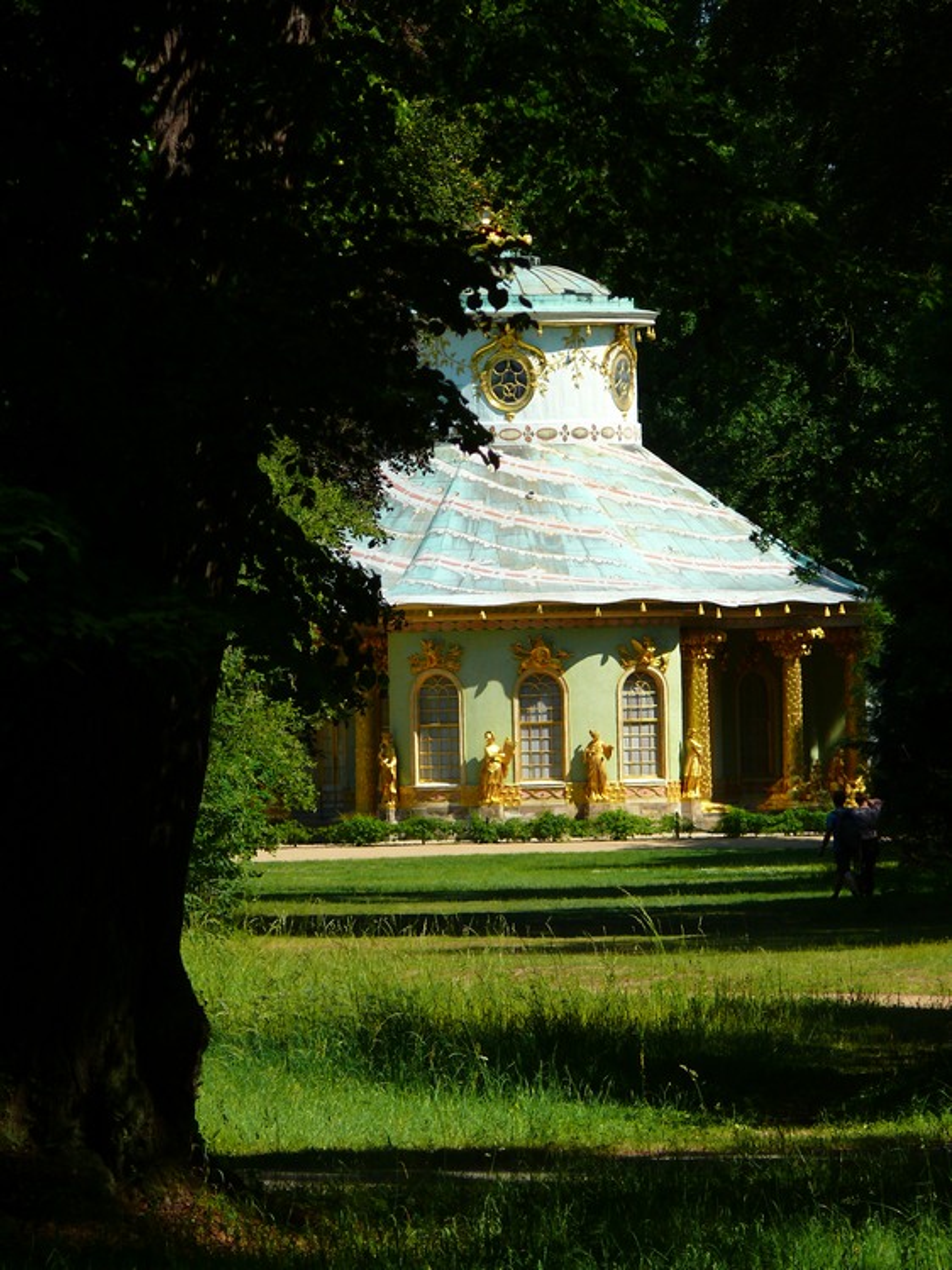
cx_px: 476
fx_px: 10824
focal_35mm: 295
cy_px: 635
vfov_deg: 6.7
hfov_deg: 5.0
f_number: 4
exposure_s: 1/250
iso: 100
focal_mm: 62.5
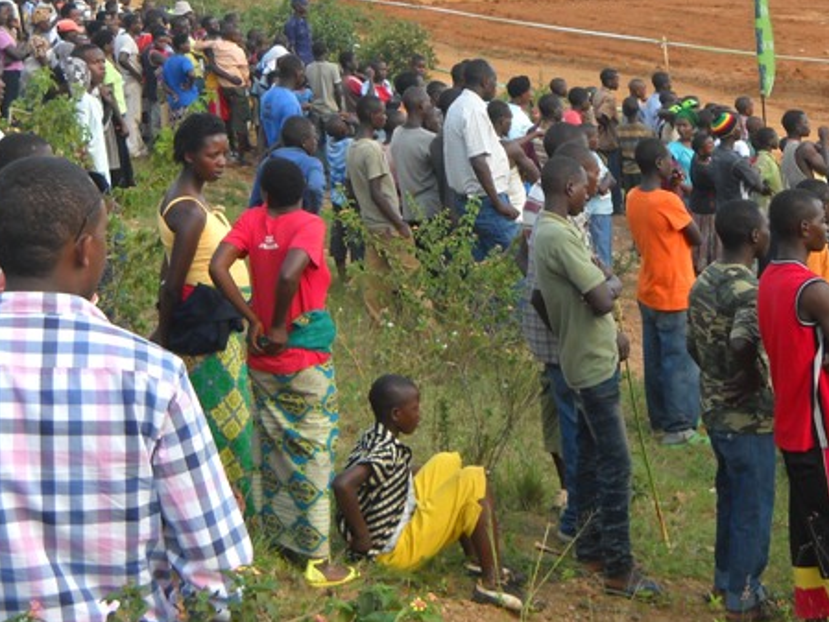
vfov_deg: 12.0
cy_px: 137
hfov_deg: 16.0
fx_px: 2946
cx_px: 520
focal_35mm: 123
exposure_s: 1/88
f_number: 4.4
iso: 64
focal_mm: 12.71
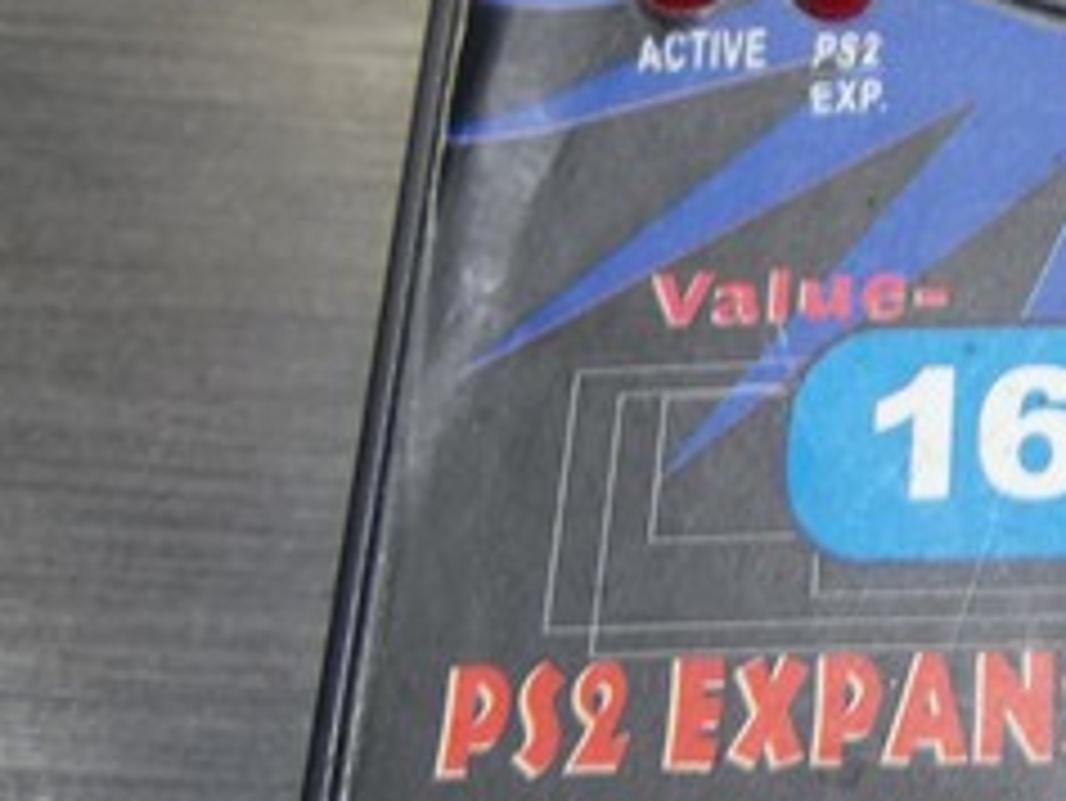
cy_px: 292
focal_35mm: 73
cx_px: 1264
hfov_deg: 24.3
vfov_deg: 20.1
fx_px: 2249
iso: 82
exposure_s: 1/30
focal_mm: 4.9
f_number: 3.5
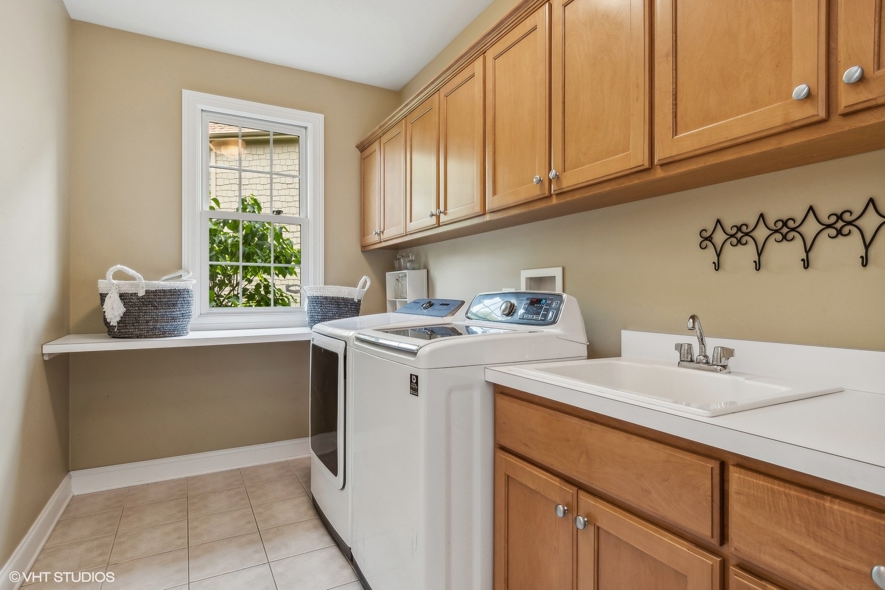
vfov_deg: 67.4
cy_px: 295
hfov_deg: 90.0
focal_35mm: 18
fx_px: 442
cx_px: 442
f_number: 8
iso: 250
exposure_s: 1/13
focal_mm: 12
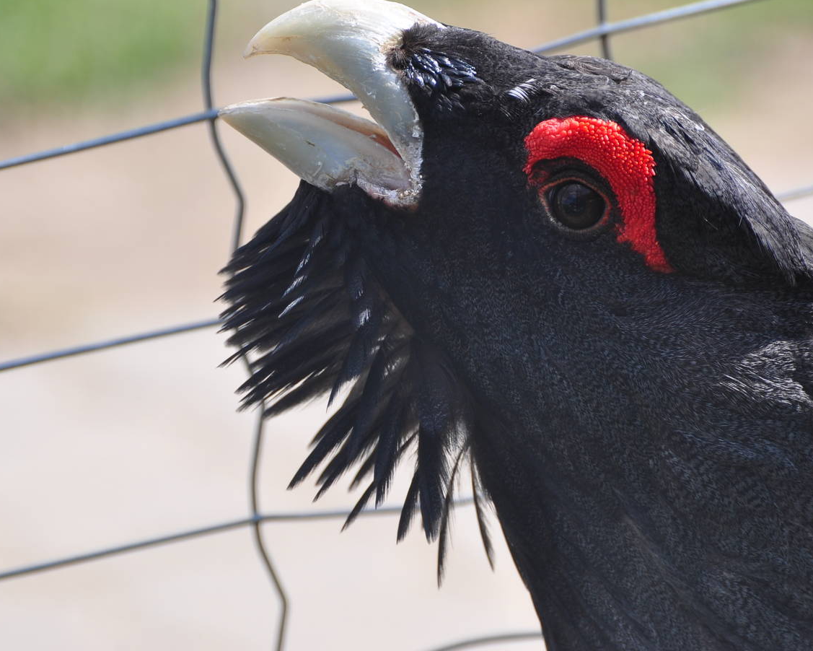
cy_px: 278
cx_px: 407
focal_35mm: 459
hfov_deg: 4.2
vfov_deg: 3.4
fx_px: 11046
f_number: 5.3
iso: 200
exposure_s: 1/500
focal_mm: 230
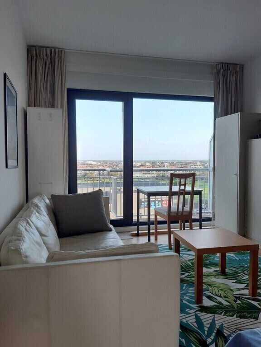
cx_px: 130
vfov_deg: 67.3
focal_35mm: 26
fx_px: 261
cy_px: 174
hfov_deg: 53.1
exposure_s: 1/154
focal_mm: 3.92
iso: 40
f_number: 1.7
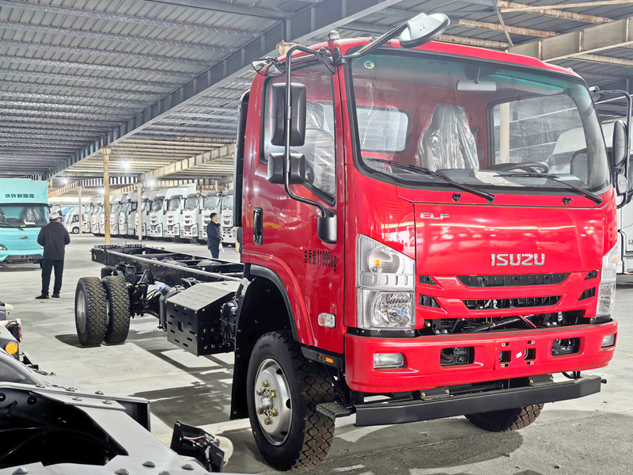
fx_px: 713
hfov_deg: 47.9
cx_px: 316
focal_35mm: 39
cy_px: 238
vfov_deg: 36.8
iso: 400
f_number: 1.4
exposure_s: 1/33.3
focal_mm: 5.75
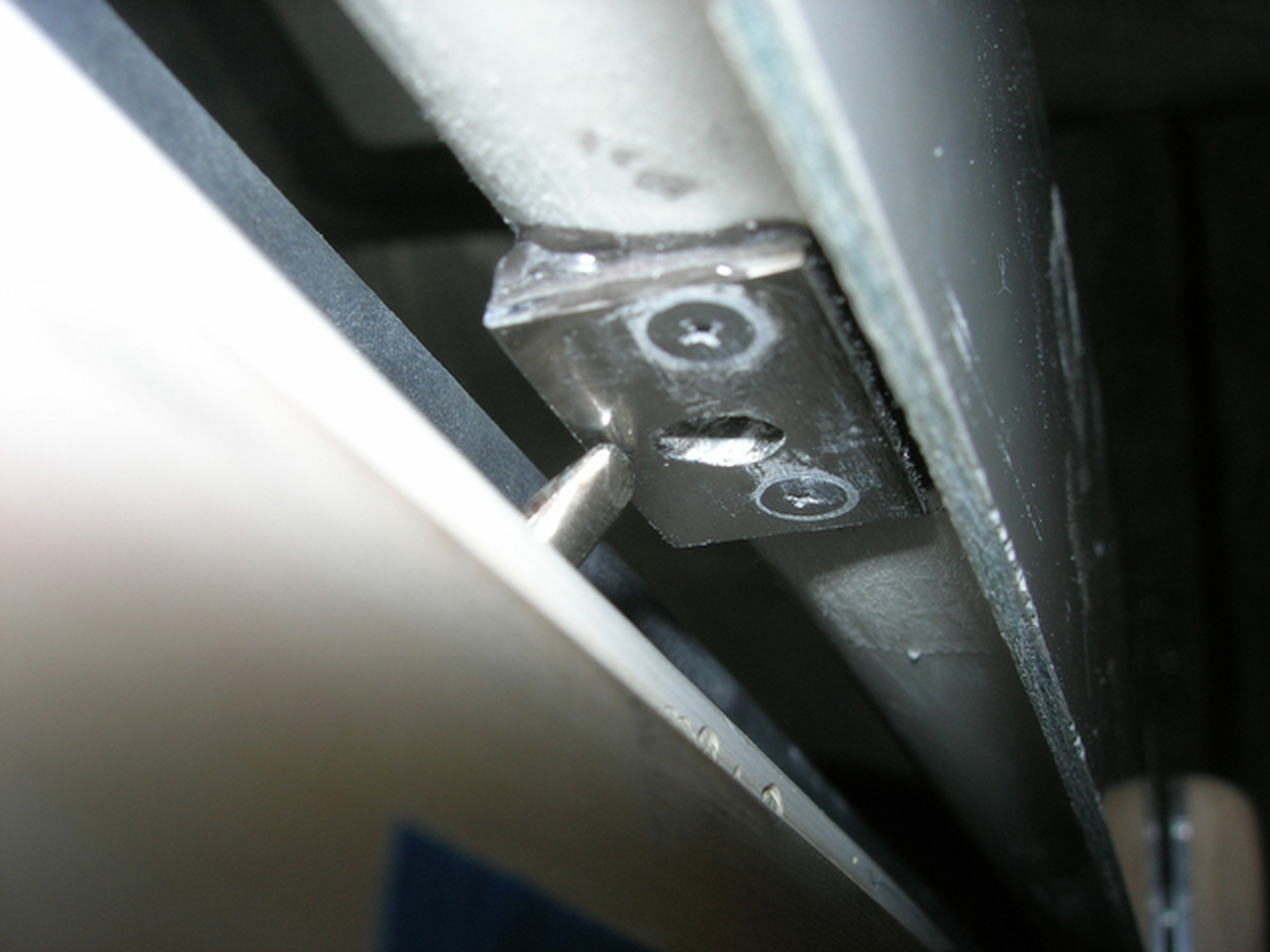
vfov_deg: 37.7
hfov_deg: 49.0
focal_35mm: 38
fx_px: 1394
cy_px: 476
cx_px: 635
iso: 64
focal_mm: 7.8
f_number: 4.8
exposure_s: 1/60.1
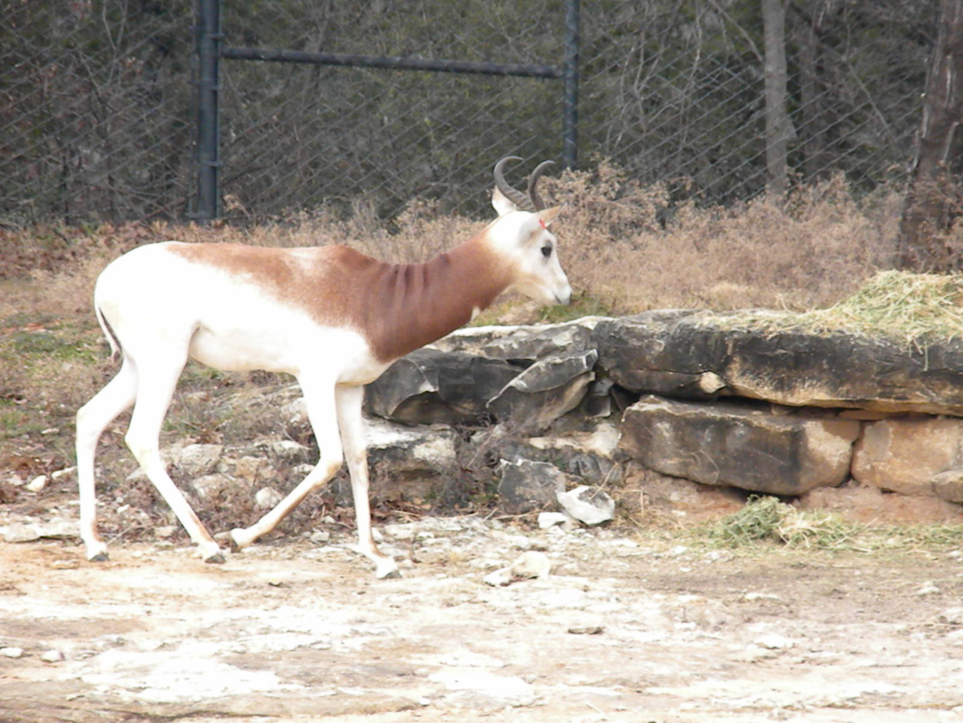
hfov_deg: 7.6
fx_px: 7233
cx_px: 482
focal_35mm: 260
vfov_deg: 5.7
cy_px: 362
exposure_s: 1/475
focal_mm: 46.2
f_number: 5.3
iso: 640
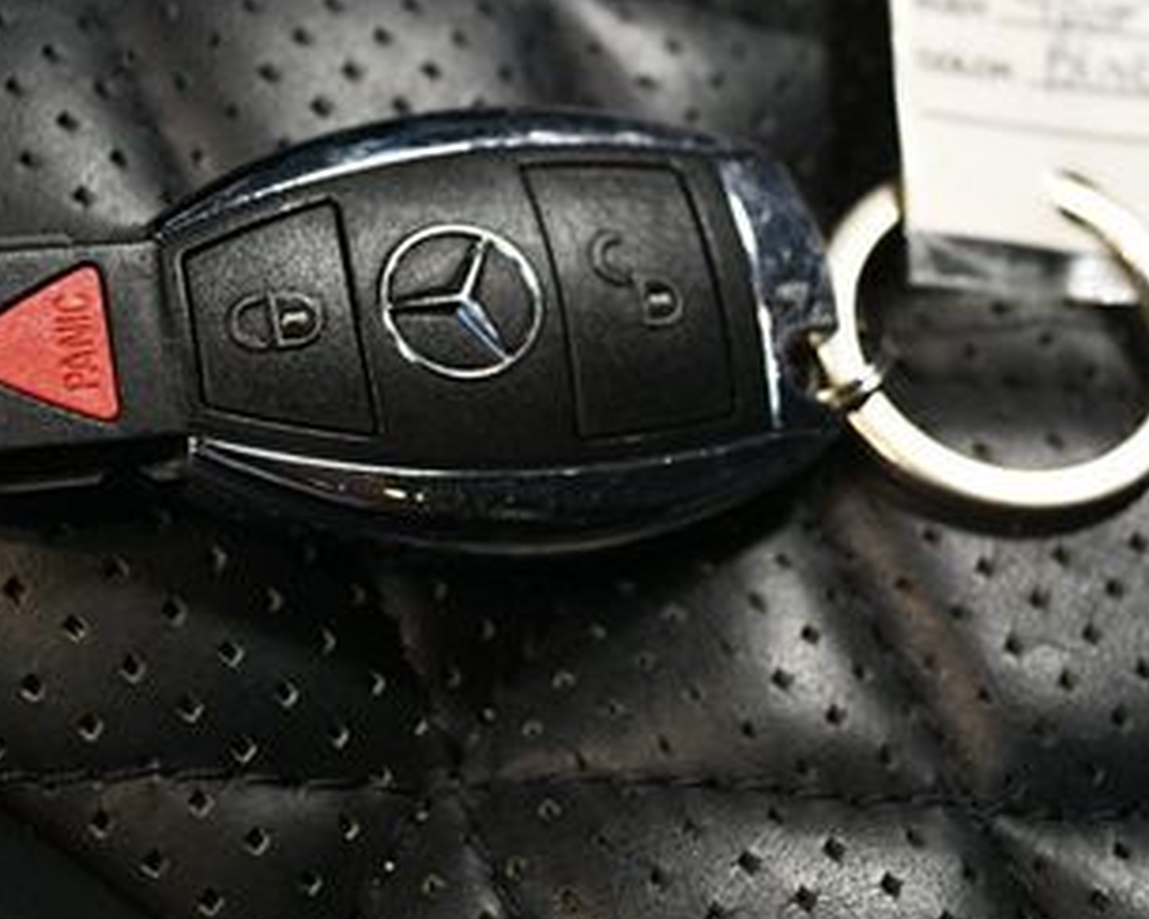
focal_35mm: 65
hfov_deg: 29.1
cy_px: 331
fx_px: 2210
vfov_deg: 23.4
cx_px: 640
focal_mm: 22
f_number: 3.8
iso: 3200
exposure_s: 1/100
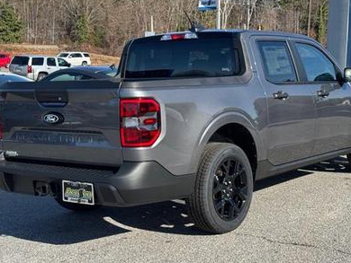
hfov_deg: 31.2
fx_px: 629
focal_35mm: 62
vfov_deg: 23.7
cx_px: 187
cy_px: 133
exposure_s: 1/2513
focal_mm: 6.76
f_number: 1.78
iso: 64
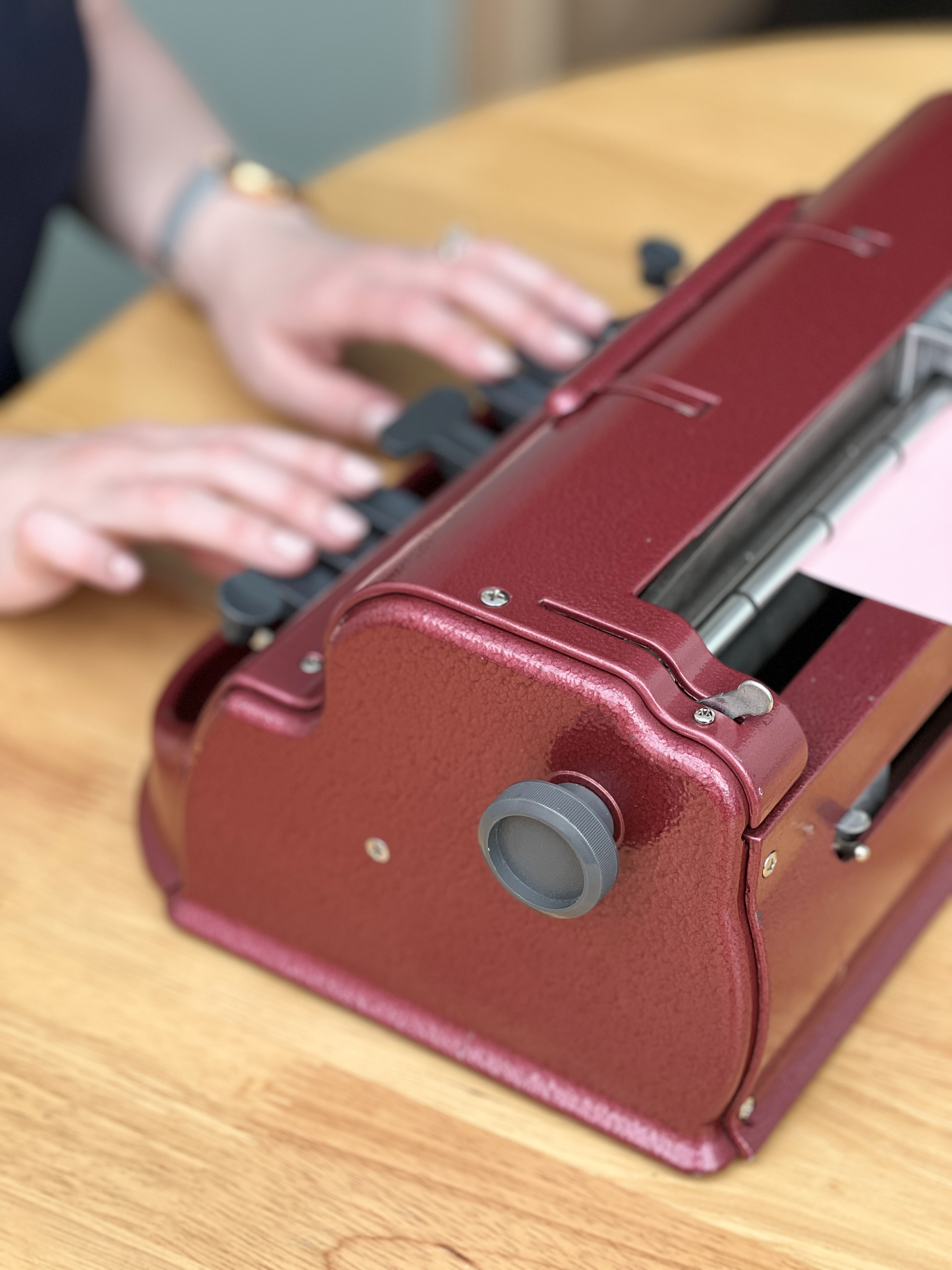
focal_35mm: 77
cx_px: 476
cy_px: 635
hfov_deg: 19.1
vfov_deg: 25.3
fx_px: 2824
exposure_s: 1/121
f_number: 2.8
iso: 64
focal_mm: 9
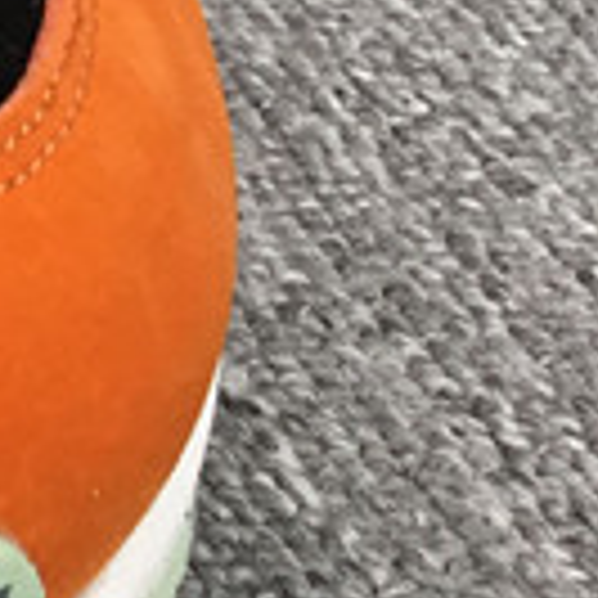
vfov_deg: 9.1
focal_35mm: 186
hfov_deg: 7.8
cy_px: -366
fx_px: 3635
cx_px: -1331
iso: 40
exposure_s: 1/100
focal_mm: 3.3
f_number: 2.4
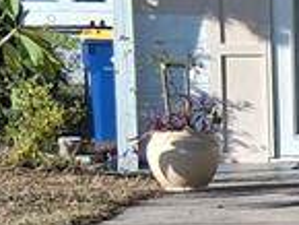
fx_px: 1591
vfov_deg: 8.0
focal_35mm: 184
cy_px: 231
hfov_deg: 9.1
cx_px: 835
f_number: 1.8
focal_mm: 3.98
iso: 25
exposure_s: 1/521
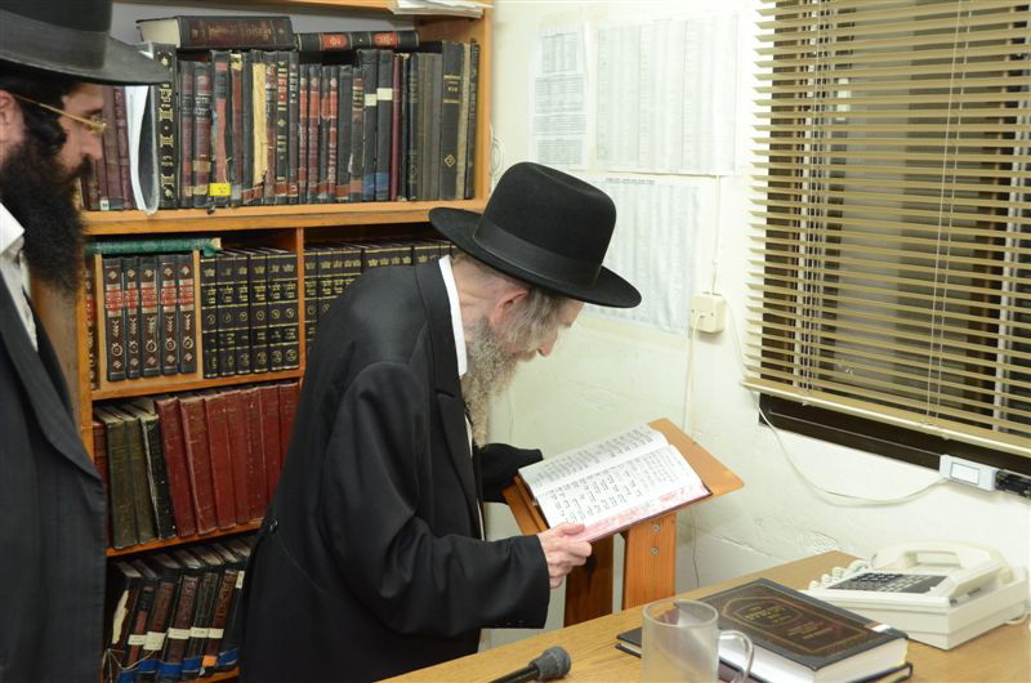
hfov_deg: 45.0
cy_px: 342
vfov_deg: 30.7
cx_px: 516
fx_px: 1243
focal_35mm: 44
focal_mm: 29
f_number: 5.6
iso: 1600
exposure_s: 1/60
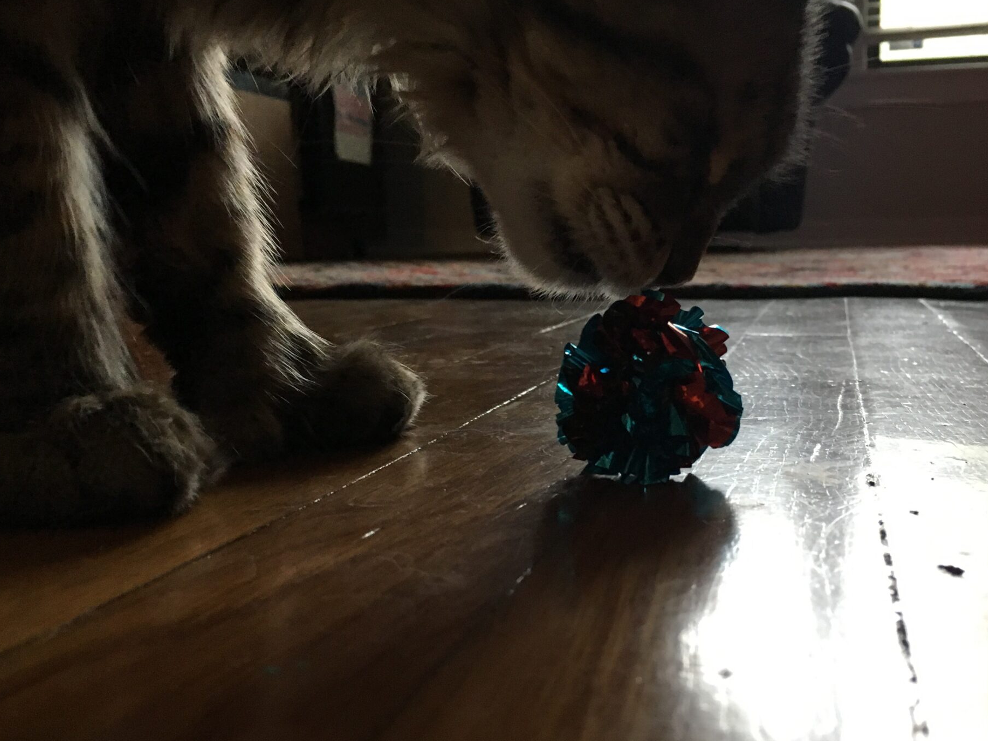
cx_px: 559
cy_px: 422
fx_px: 1170
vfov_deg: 35.1
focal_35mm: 41
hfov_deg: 45.7
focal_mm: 4.15
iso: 160
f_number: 2.2
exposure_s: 1/30
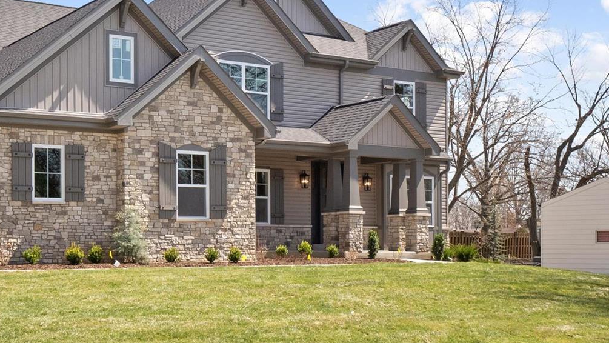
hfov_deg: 34.5
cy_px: 139
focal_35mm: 60
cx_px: 198
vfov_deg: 20.0
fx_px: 969
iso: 400
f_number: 8
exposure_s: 1/640
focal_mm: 18
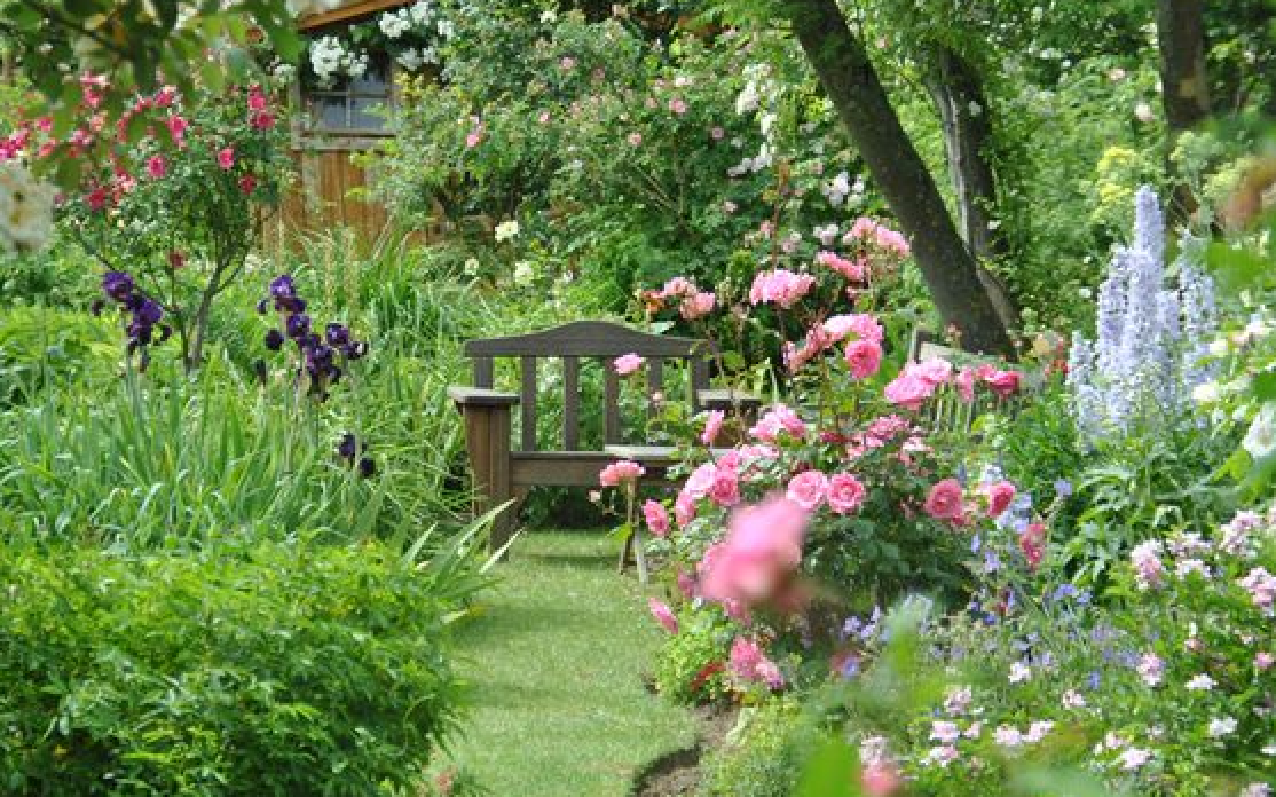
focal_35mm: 176
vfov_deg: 7.5
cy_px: 332
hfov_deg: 11.9
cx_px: 605
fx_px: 6120
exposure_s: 1/400
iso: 200
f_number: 5.3
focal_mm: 80
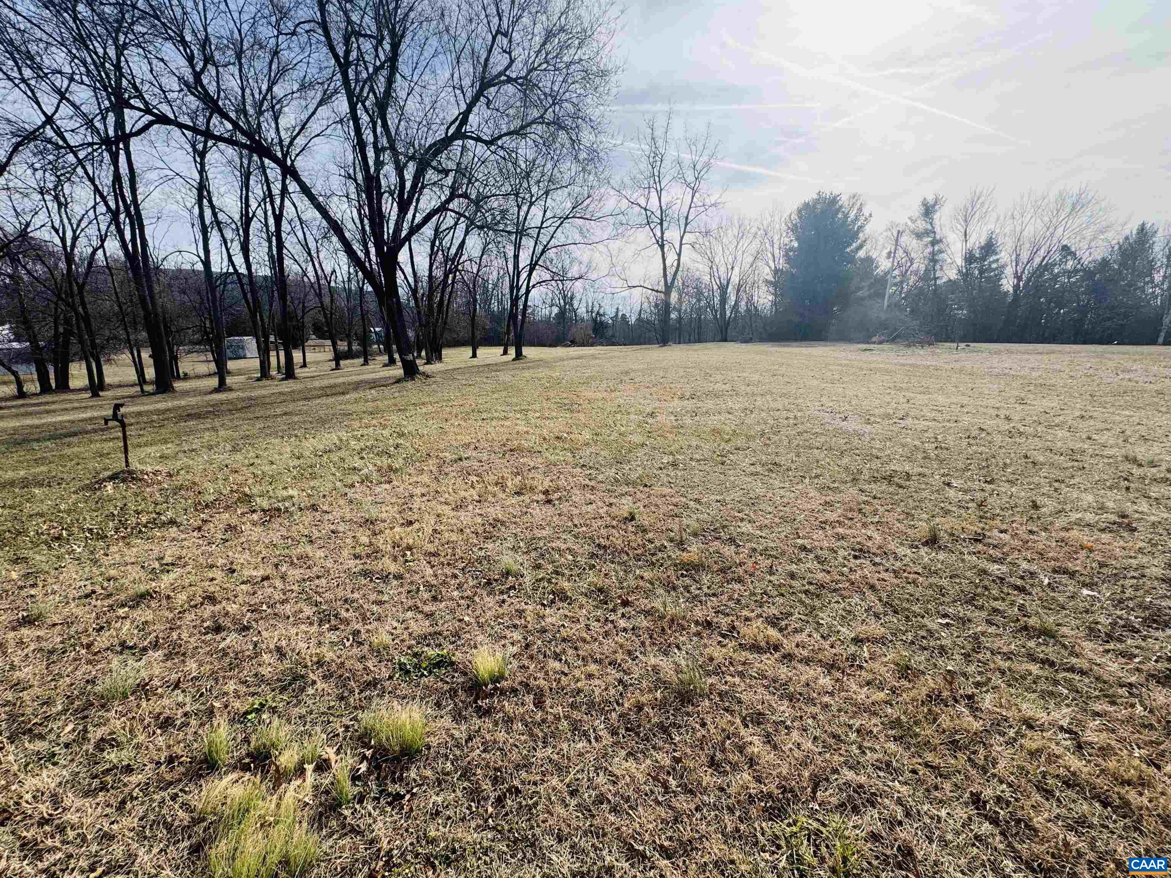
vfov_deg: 85.7
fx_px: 474
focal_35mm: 14
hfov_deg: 102.1
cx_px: 586
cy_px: 439
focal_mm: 2.22
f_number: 2.2
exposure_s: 1/980
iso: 50
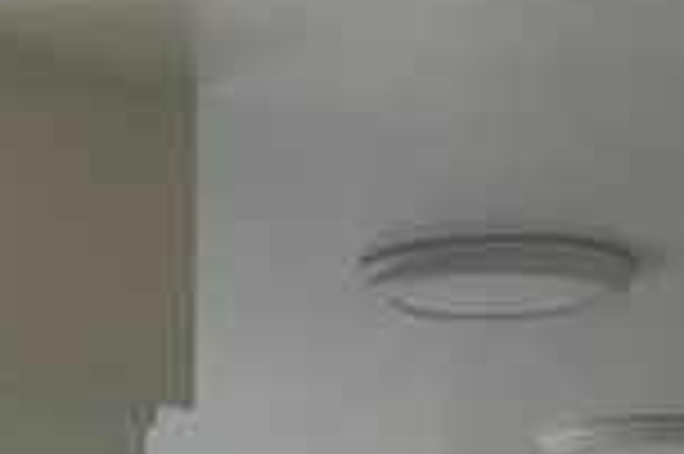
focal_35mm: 182
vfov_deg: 6.9
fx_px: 3454
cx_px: 234
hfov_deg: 11.3
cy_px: 1263
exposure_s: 1/121
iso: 50
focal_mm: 5.7
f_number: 1.5
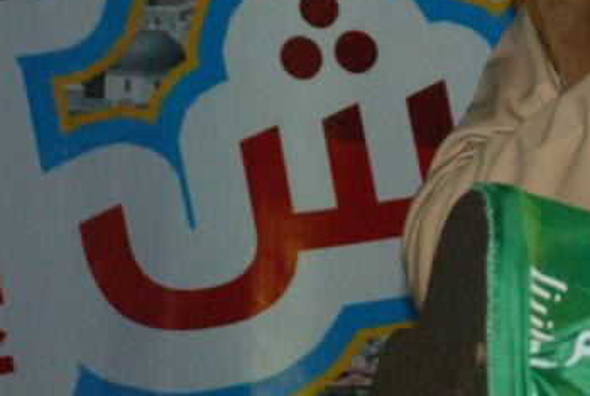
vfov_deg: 4.5
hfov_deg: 6.6
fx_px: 5056
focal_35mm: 308
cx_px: 811
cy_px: -94
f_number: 6.3
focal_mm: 70
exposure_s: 1/60
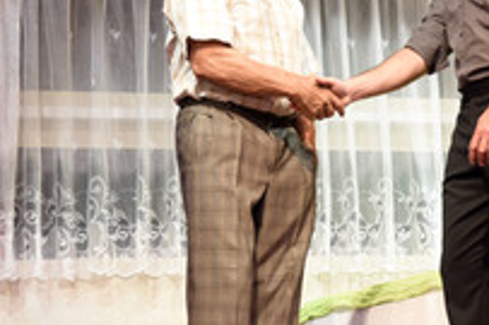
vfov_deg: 10.6
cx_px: 341
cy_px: 123
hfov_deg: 15.9
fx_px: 1751
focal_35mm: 129
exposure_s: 1/125
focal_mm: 58
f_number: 6.3
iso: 1000
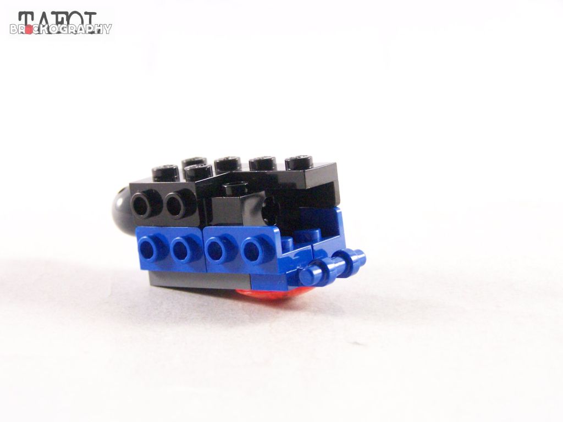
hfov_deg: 20.9
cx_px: 282
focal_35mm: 94
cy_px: 211
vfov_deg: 15.7
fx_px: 1529
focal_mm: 15.6
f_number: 3.2
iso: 400
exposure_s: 1/60
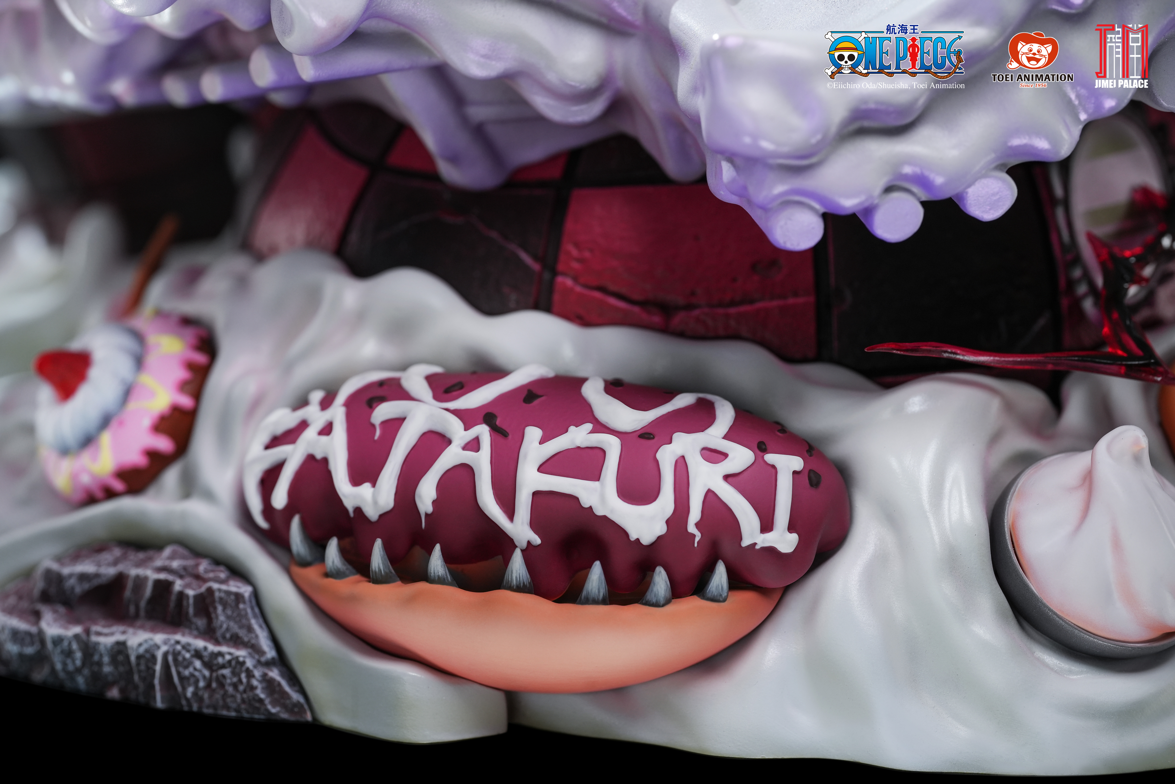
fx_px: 3427
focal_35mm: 105
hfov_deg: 19.5
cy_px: 392
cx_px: 588
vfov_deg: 13.0
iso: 640
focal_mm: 105
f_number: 5.6
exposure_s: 1/125
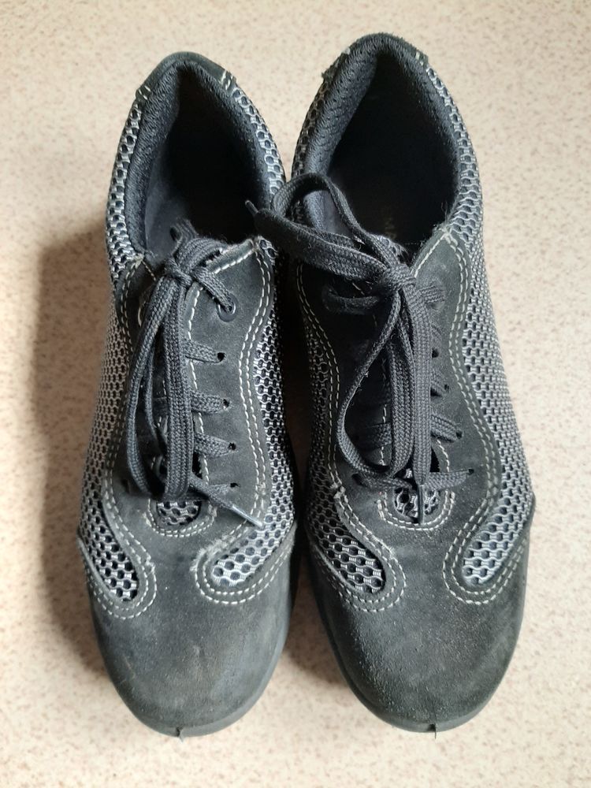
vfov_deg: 67.3
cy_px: 394
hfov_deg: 53.1
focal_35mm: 26
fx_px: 592
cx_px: 296
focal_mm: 3.93
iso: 160
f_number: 1.7
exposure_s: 1/33
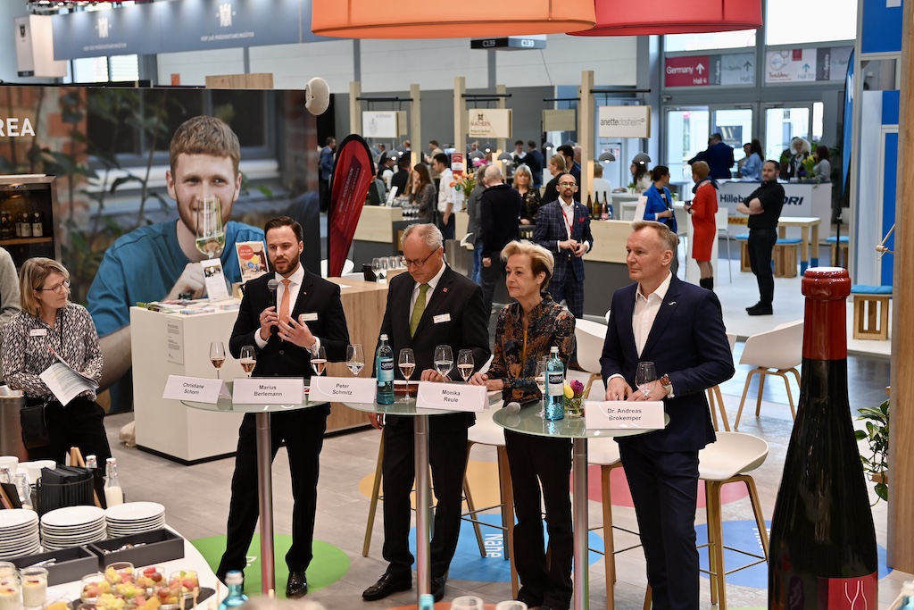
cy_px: 305
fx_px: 1396
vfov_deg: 24.6
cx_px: 457
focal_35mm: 55
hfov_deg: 36.2
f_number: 3.2
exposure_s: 1/100
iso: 250
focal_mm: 55
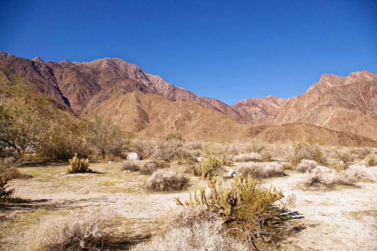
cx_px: 188
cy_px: 126
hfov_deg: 67.4
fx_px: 283
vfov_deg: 47.9
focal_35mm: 27
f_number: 11
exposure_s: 1/350
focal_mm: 18
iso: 200
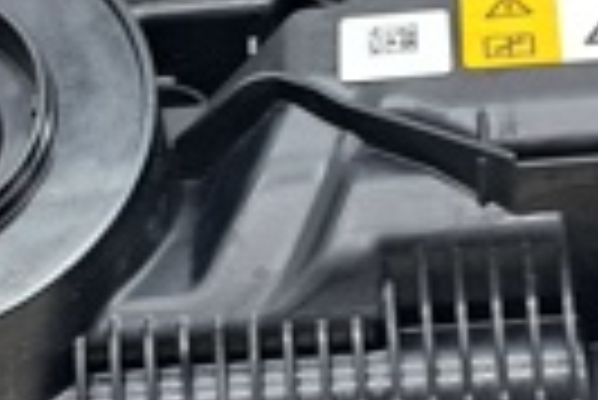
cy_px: 227
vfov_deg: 10.2
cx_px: 274
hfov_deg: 15.2
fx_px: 2245
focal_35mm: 135
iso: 50
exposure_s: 1/60
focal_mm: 4
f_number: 1.8
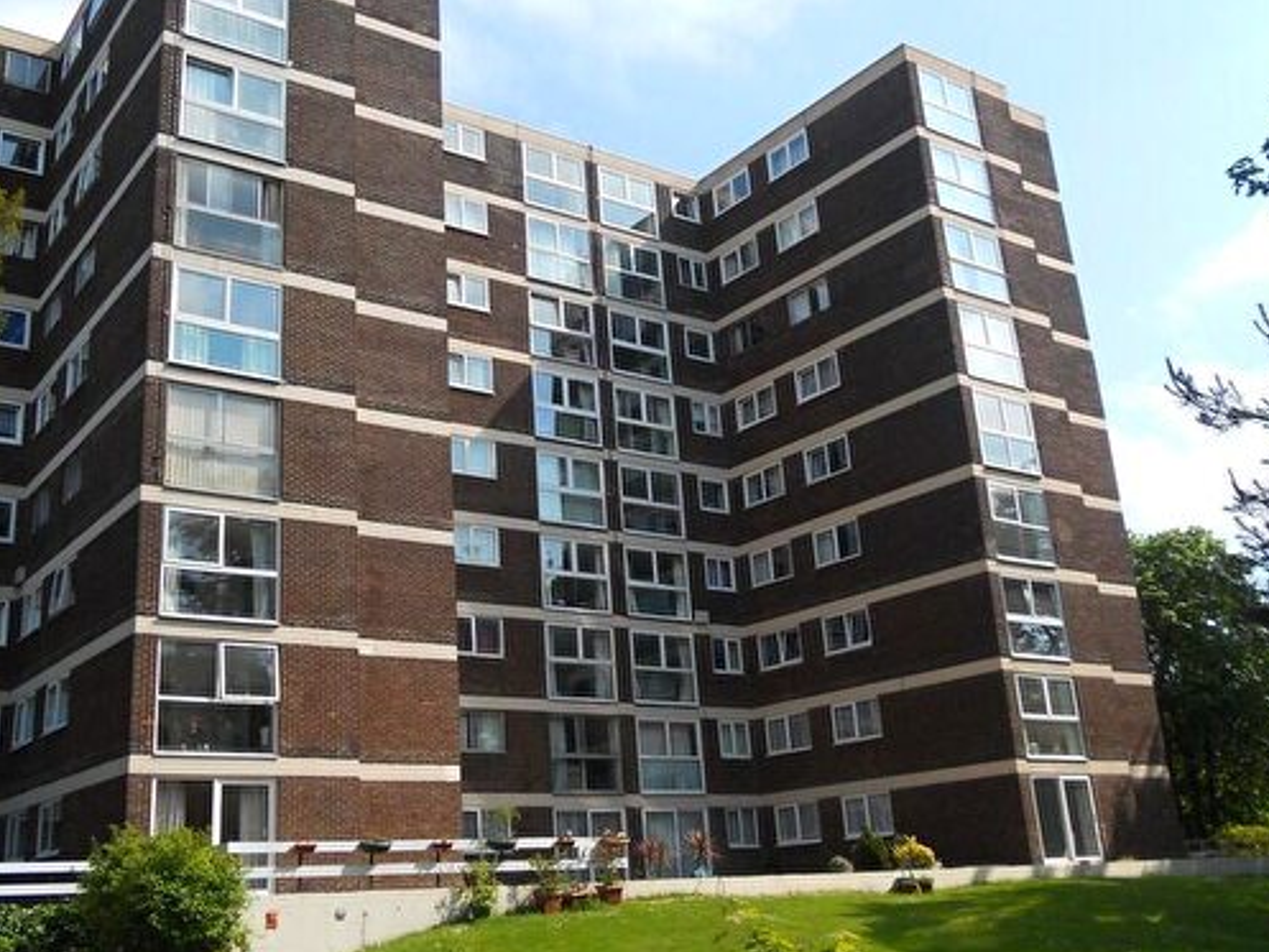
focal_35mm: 38
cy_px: 402
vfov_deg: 37.6
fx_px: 1393
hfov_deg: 48.7
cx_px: 523
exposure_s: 1/800
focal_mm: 4.9
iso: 80
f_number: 3.2
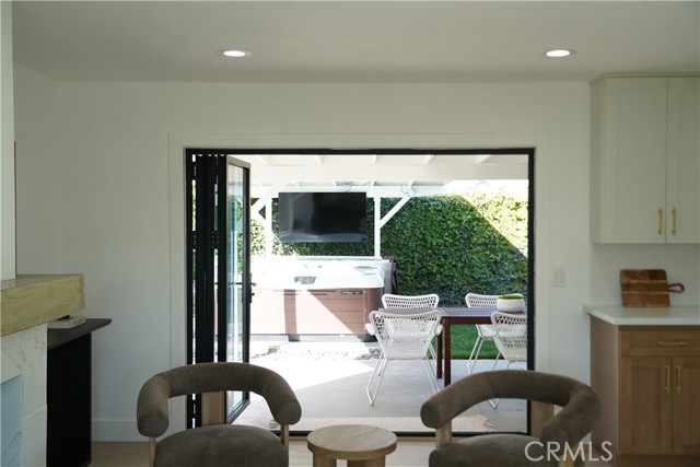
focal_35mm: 36
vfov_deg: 36.9
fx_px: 700
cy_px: 234
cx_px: 350
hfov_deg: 53.1
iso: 2000
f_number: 4
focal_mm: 36
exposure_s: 1/1000
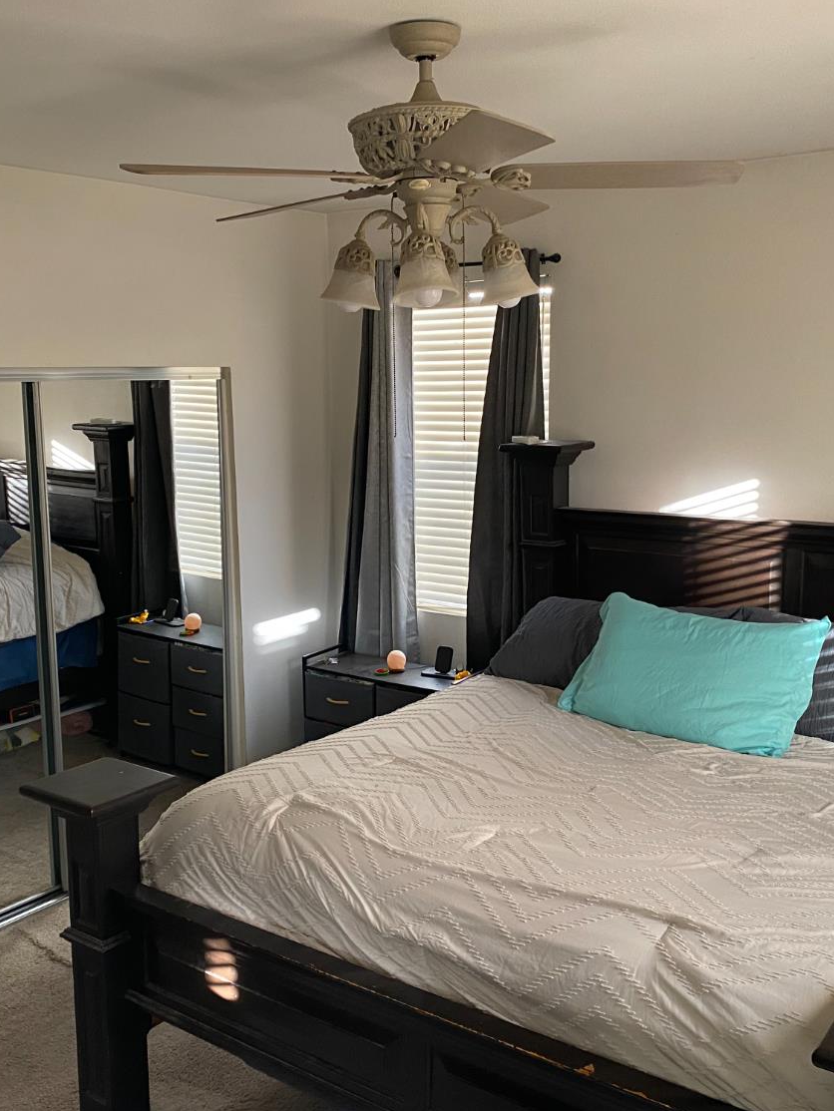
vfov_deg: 52.6
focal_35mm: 35
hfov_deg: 40.7
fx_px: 1124
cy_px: 558
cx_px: 386
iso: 200
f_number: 1.8
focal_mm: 4.25
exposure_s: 1/60
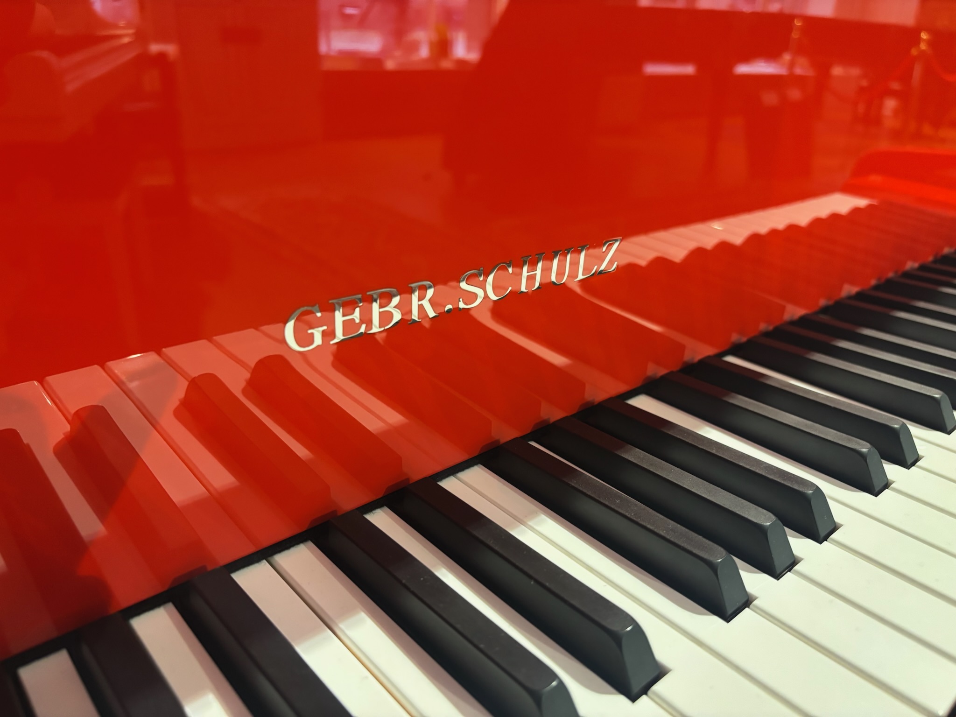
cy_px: 358
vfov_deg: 53.1
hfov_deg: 67.3
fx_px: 718
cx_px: 478
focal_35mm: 26
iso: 400
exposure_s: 1/50
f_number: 1.6
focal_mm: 5.96
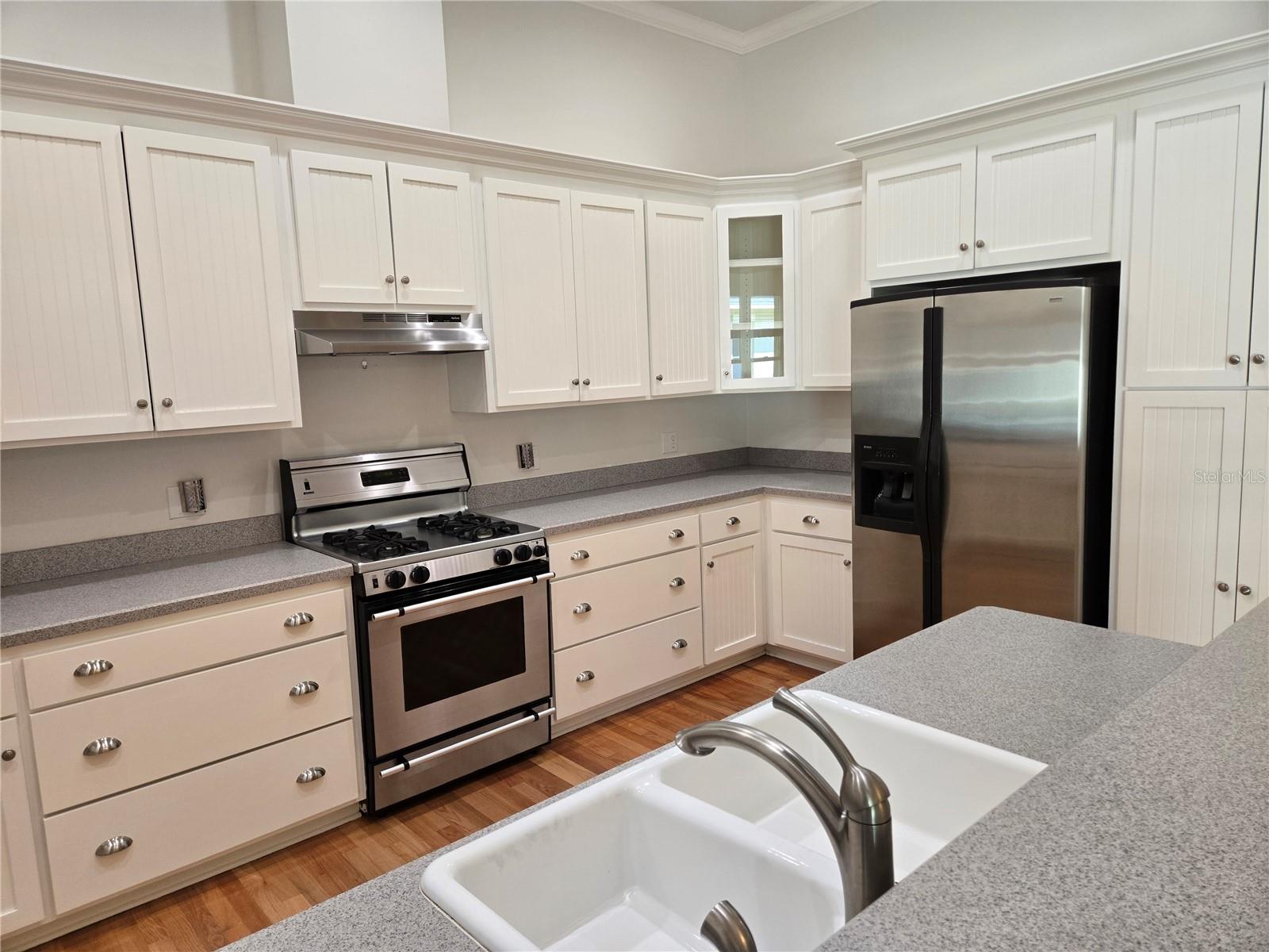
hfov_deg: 73.9
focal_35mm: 23
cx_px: 634
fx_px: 843
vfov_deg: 58.9
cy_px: 476
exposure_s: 1/120
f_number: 1.8
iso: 160
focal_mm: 5.4
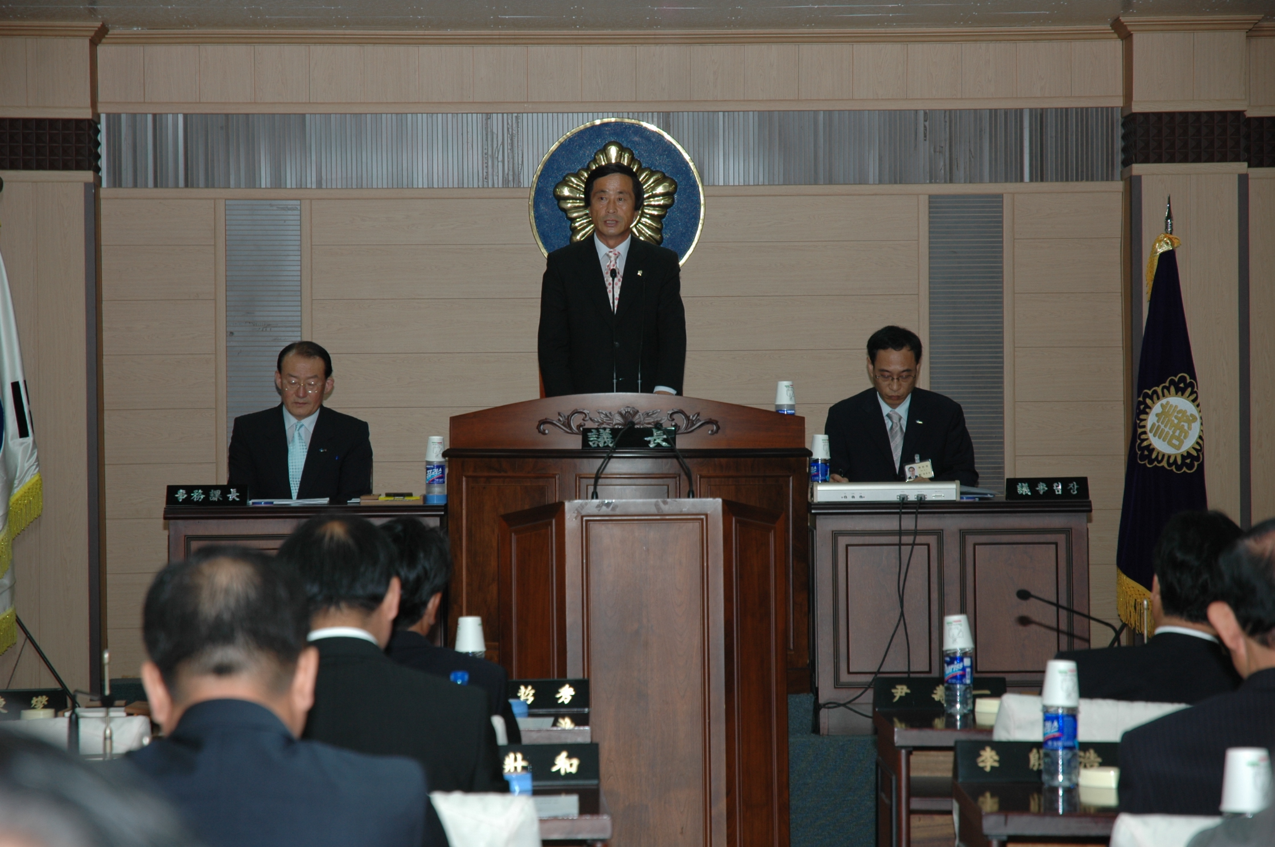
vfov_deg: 13.0
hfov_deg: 19.5
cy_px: 424
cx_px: 638
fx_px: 3714
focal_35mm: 105
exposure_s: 1/60
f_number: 4.5
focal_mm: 70
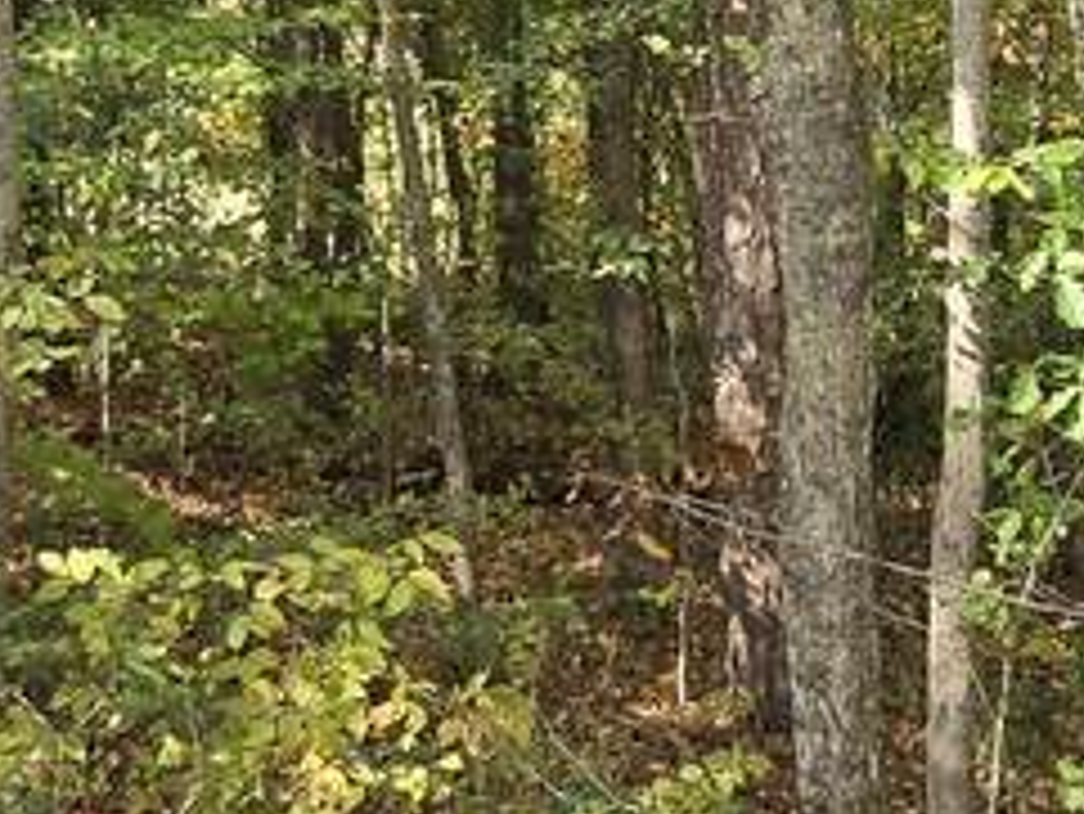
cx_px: 819
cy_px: 40
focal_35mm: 69
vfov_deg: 20.8
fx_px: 2162
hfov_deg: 27.7
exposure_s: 1/308
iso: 50
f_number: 2.2
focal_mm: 2.2
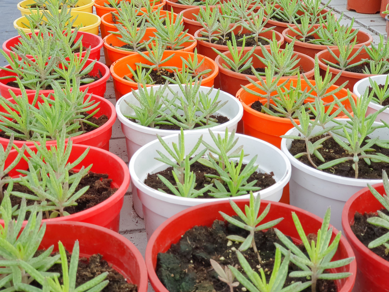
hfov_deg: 36.8
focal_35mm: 52
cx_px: 194
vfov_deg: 28.0
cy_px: 146
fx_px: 584
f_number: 2.4
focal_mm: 6
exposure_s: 1/139
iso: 40
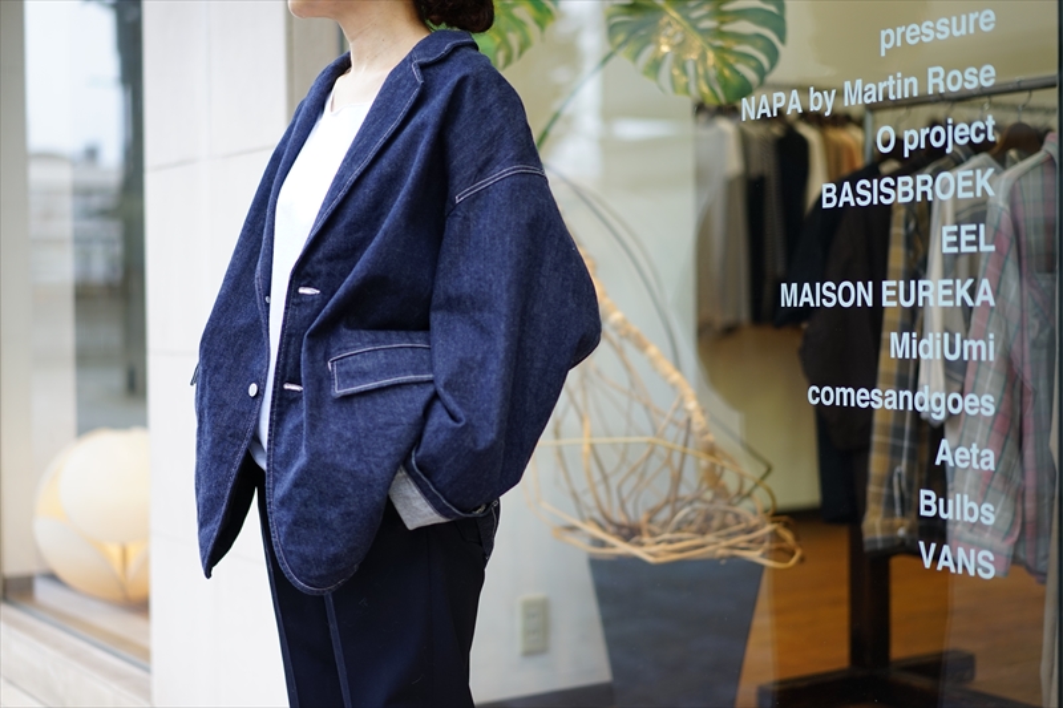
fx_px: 1624
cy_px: 354
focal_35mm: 55
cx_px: 532
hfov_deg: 36.3
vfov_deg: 24.6
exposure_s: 1/100
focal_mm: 55
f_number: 1.8
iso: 100
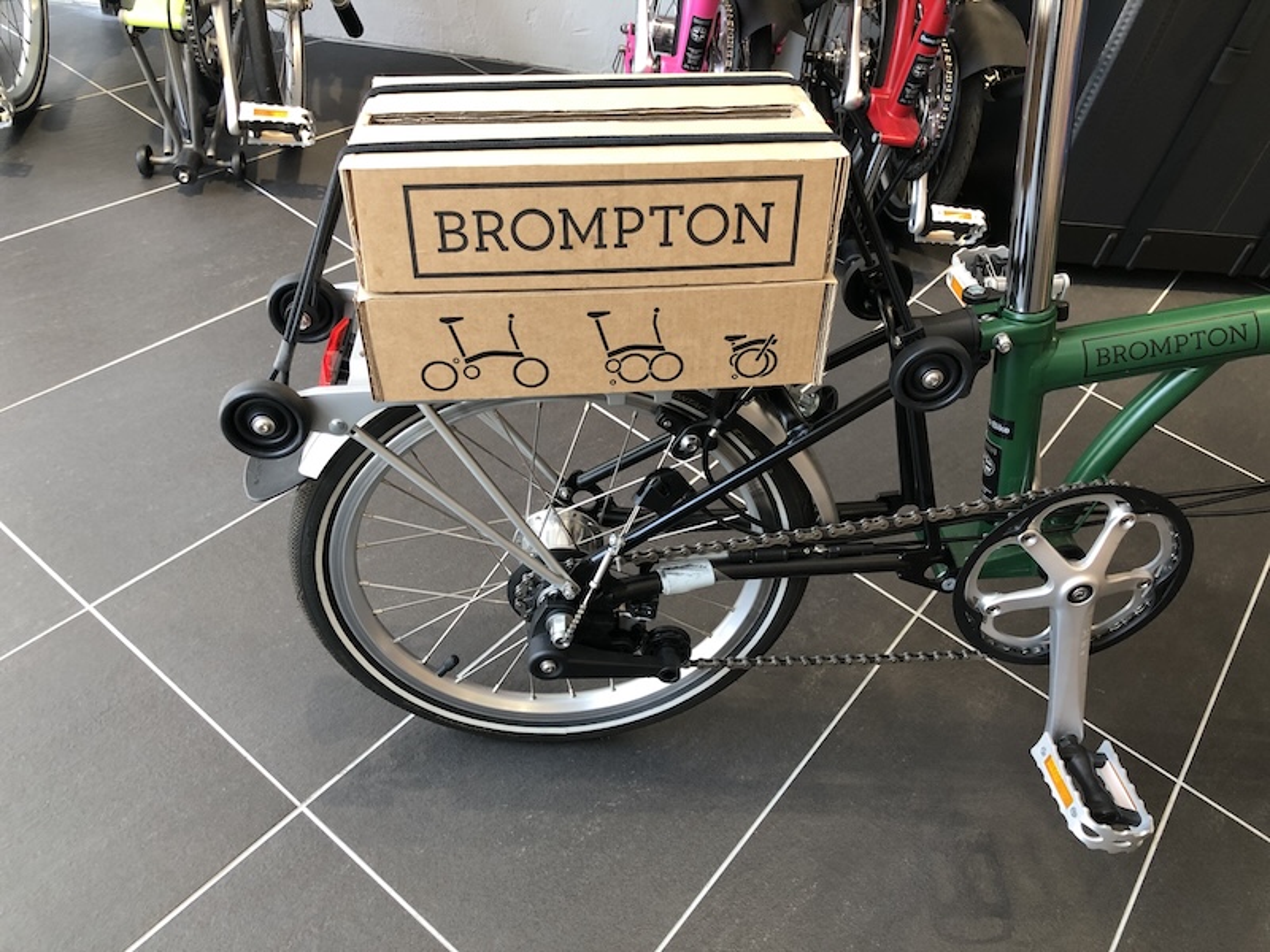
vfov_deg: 49.7
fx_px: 1027
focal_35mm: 28
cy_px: 476
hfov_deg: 63.4
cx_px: 635
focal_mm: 4
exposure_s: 1/33
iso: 25
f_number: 1.8
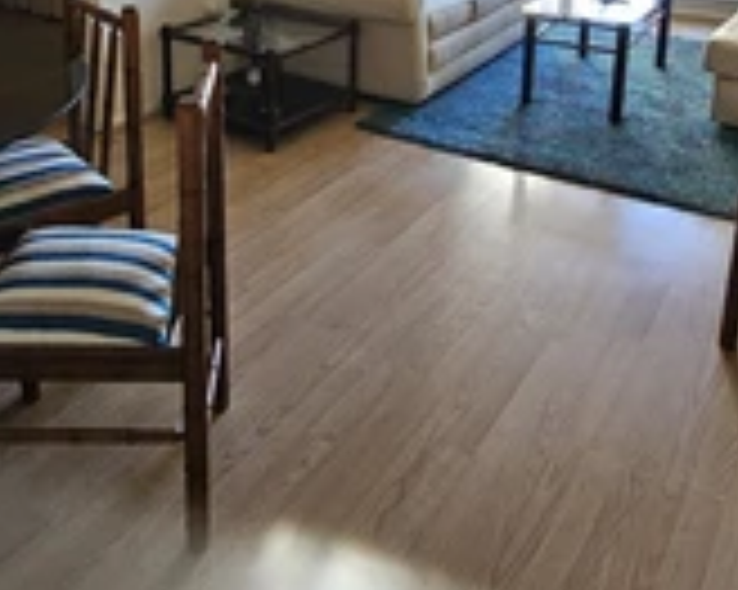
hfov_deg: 52.2
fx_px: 742
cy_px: 14
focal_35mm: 34
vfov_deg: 38.9
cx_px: 266
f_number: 2.2
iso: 400
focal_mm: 2.2
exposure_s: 1/50.3
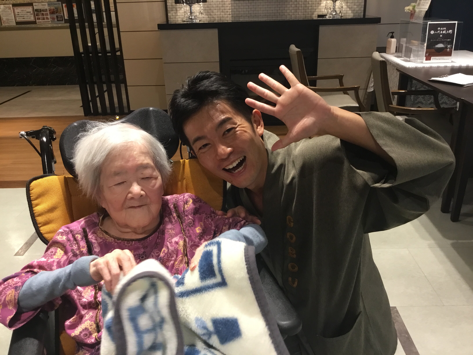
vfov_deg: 45.4
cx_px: 236
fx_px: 424
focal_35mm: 31
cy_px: 178
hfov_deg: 58.4
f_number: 2.4
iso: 100
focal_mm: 3.3
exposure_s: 1/30
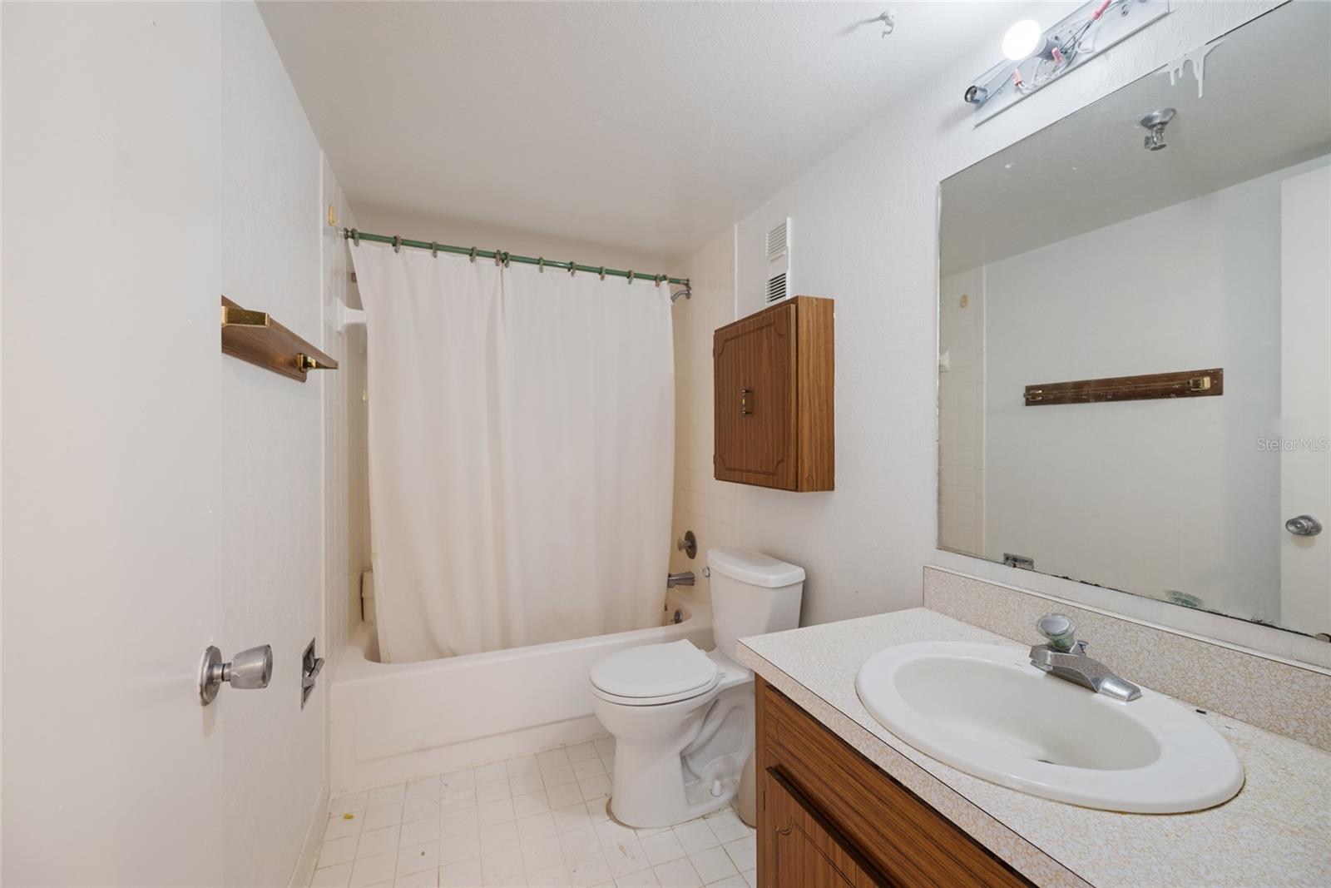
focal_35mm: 14
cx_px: 666
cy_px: 444
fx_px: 518
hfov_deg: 104.2
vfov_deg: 81.2
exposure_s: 1/2
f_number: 6.3
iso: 250
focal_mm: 14
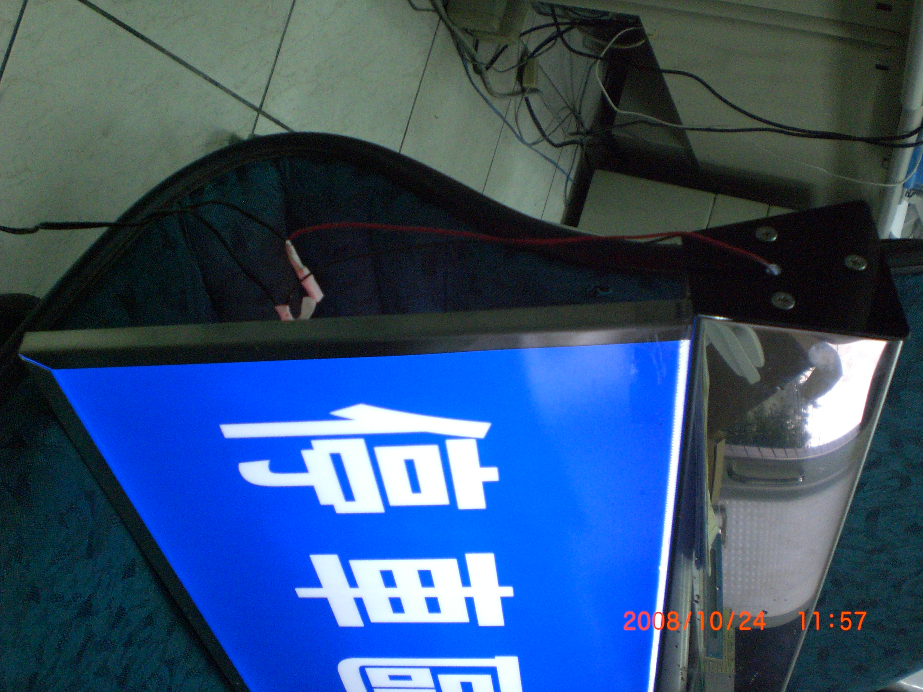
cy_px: 346
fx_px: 1013
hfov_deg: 49.0
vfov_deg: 37.7
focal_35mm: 38
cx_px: 462
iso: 400
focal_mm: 6.3
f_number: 3.1
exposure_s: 1/125
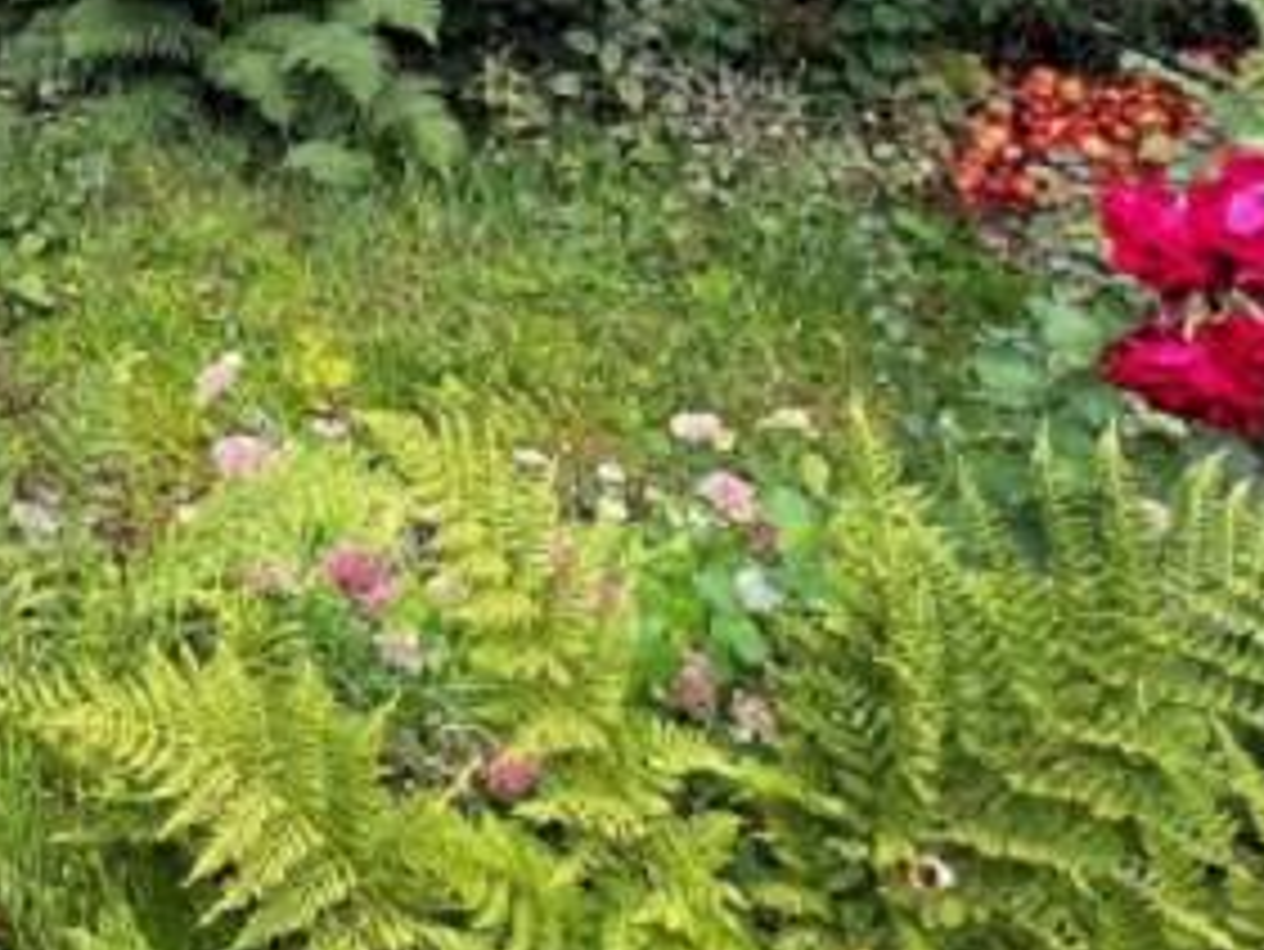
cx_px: -207
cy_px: -284
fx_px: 1352
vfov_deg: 30.5
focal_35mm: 37
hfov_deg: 38.7
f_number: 1.8
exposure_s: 1/99
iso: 40
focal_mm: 1.57
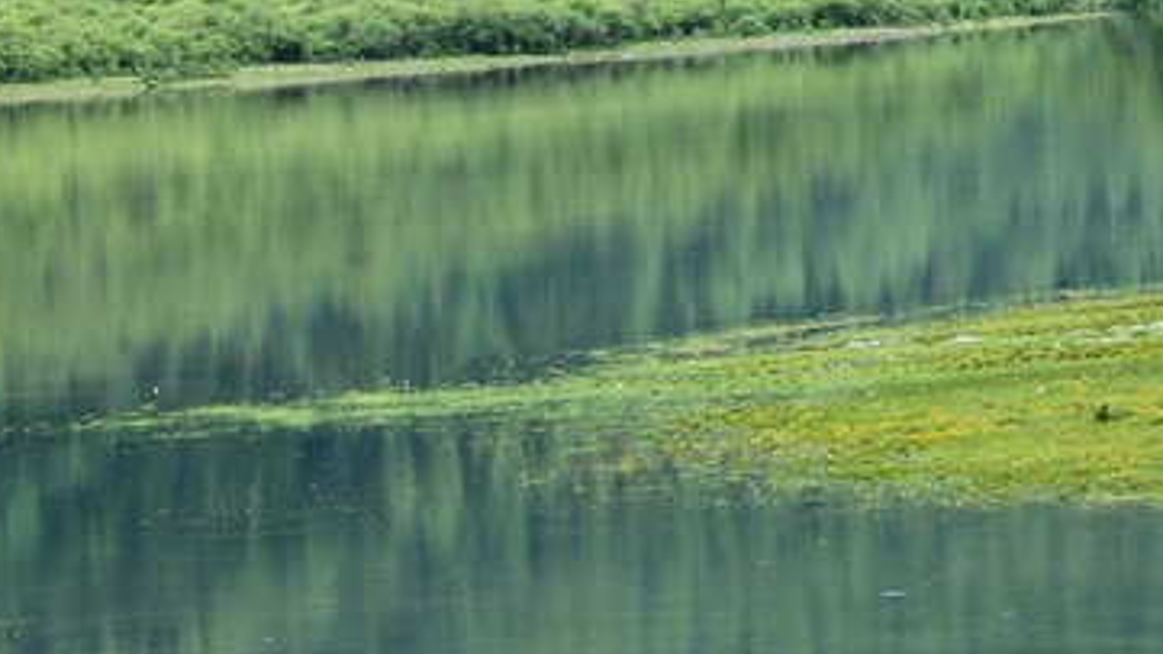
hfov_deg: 6.7
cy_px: 362
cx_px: 512
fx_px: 9868
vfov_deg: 3.8
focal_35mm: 320
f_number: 13
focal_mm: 105
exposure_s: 1/30
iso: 400
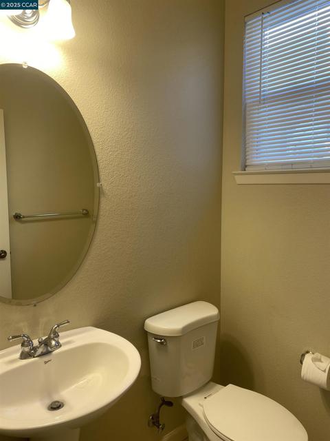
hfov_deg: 53.1
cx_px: 165
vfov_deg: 67.3
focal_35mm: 26
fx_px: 330
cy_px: 220
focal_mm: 4.25
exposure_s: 1/120
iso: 64
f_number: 1.8
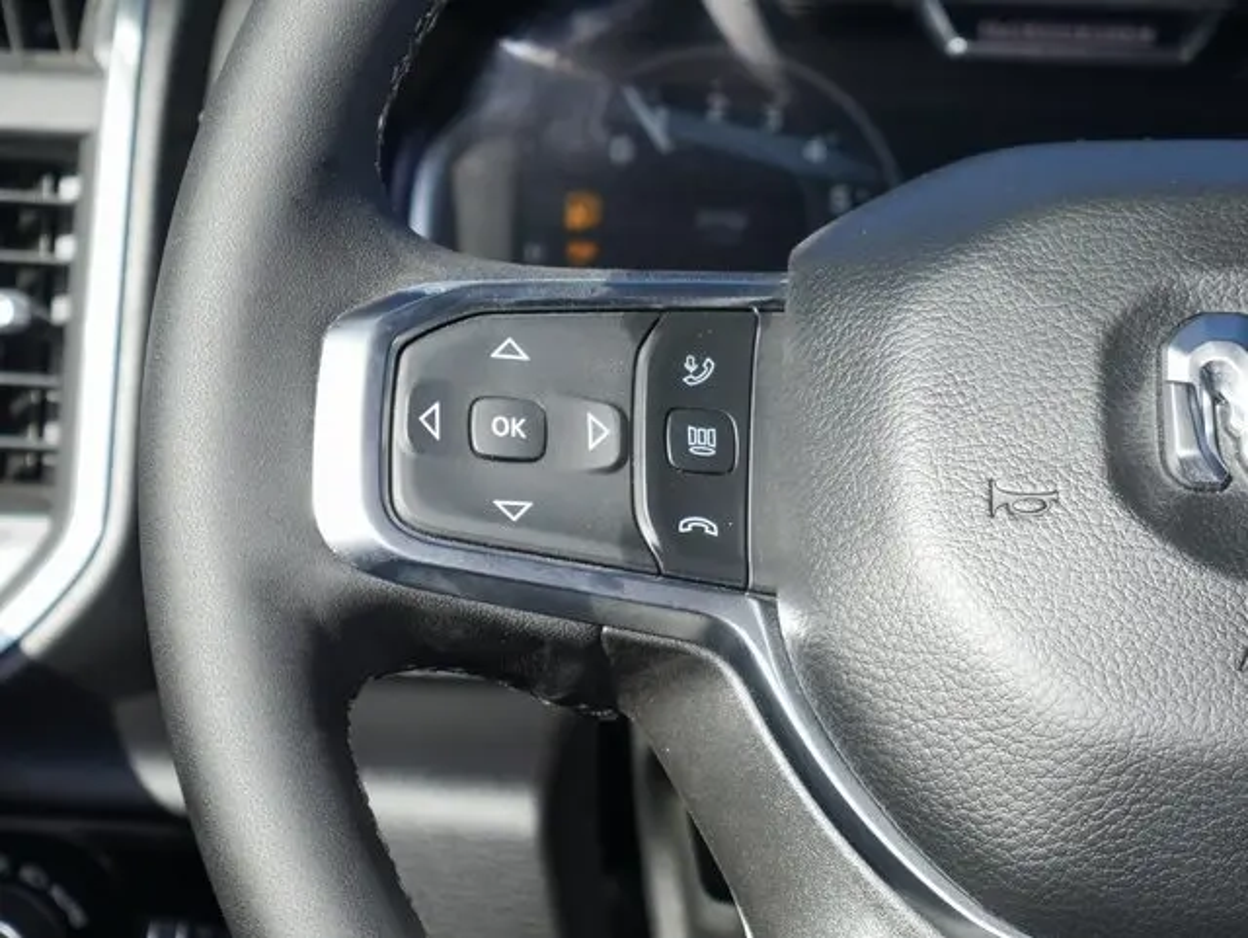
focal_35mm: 84
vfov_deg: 17.6
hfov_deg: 23.3
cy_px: 469
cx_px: 624
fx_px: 3031
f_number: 5.6
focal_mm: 42
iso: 200
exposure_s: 1/160
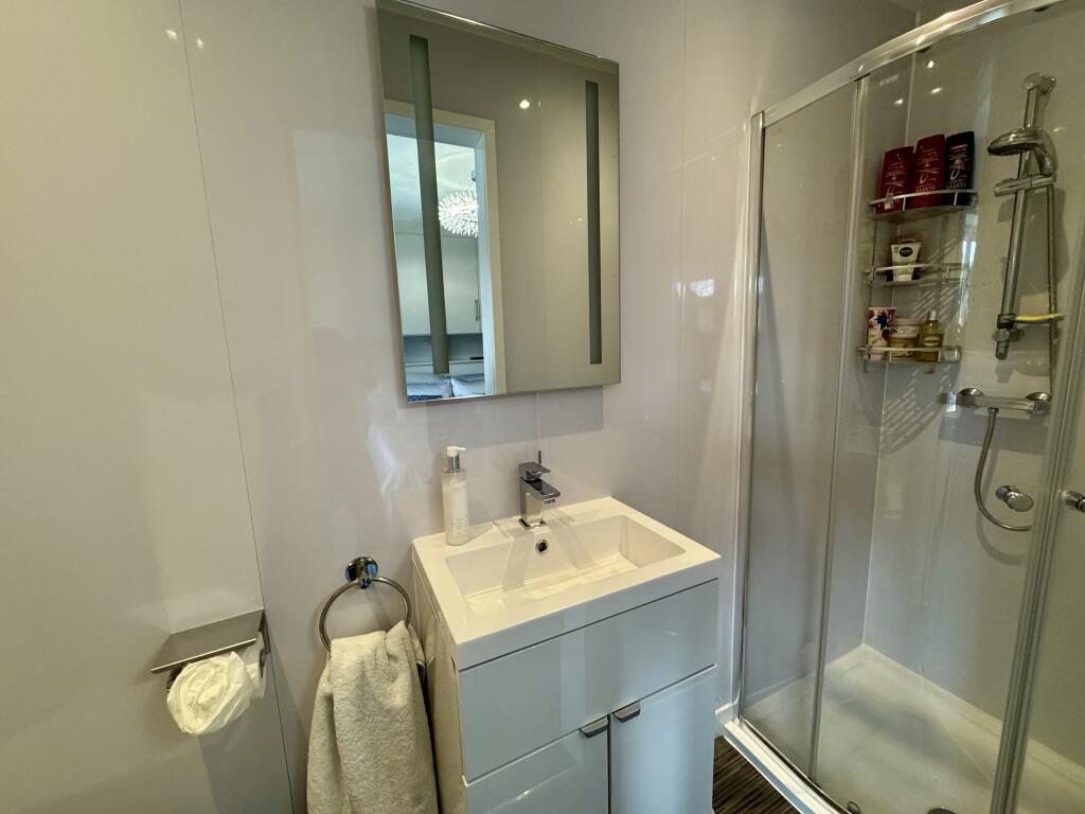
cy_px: 407
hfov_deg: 102.1
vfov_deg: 85.7
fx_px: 439
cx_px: 542
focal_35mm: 14
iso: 250
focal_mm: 2.22
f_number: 2.2
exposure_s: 1/100
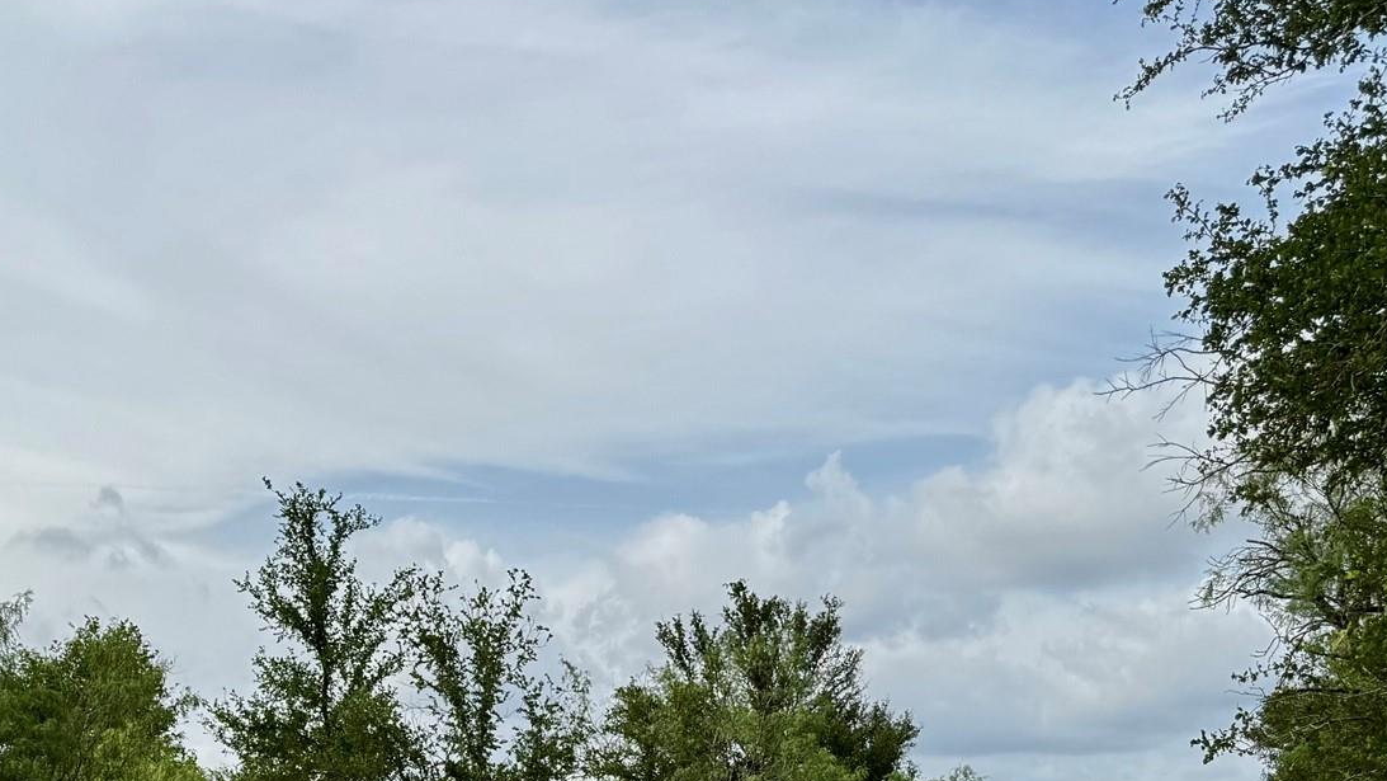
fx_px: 1802
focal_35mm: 49
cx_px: 325
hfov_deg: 40.7
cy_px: 940
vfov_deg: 22.5
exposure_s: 1/2604
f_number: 1.78
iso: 80
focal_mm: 6.76
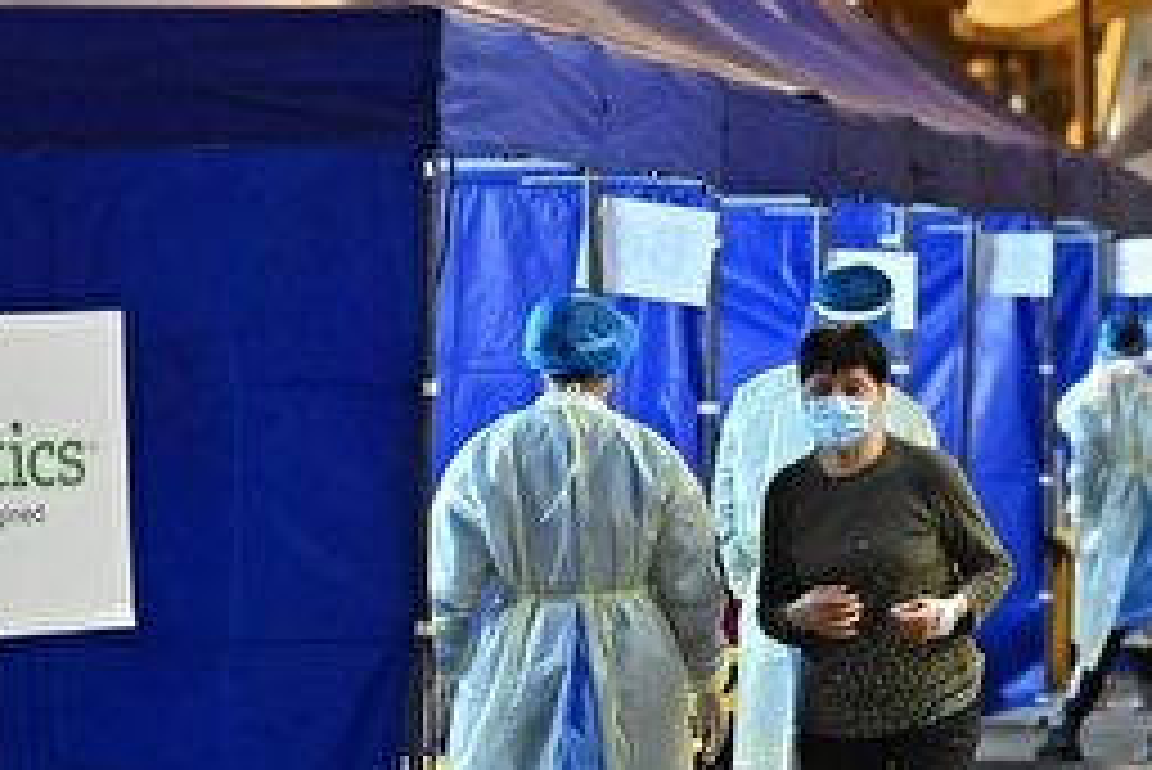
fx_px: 9285
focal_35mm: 290
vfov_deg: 4.7
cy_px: 482
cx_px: 630
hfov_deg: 7.1
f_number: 5
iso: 18000
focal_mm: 165
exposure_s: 1/160
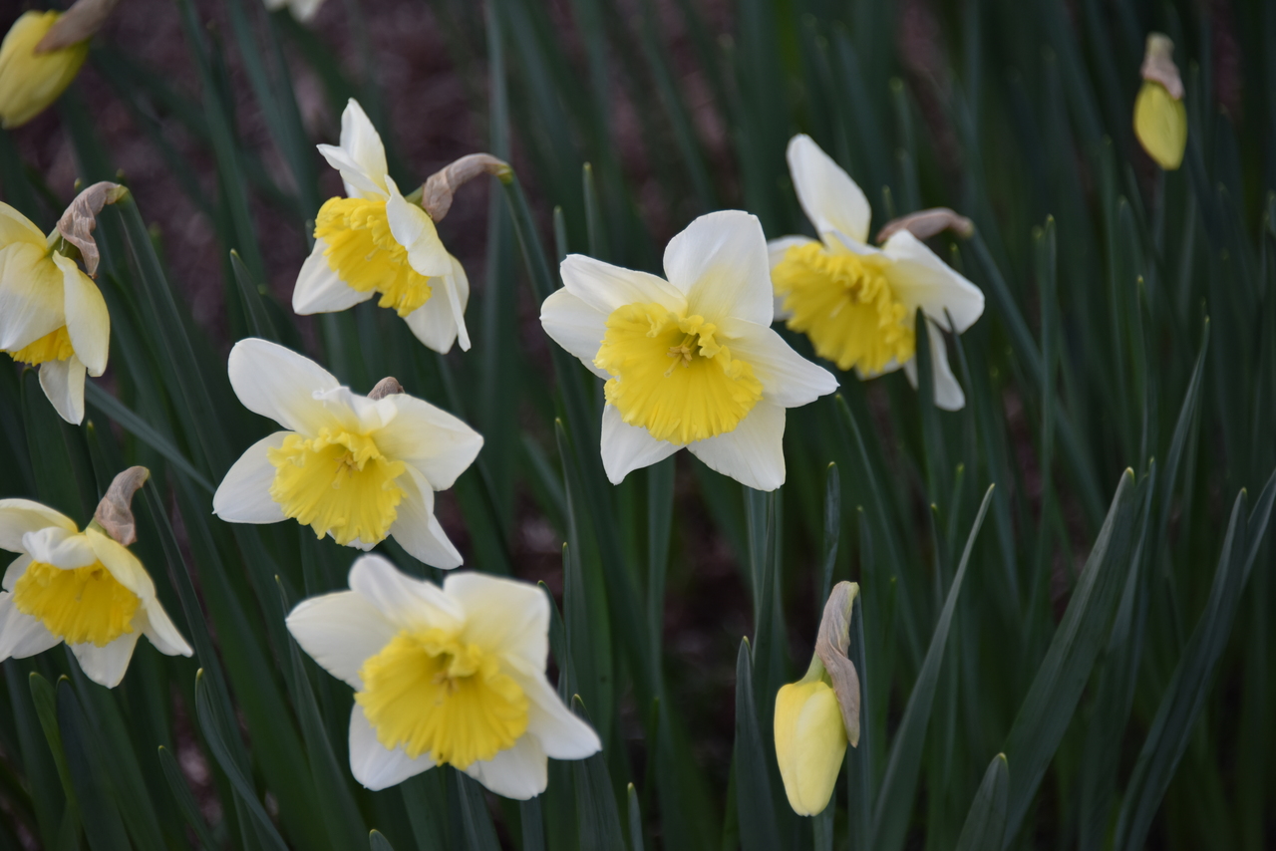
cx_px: 638
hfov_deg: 6.9
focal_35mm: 300
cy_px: 426
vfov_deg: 4.6
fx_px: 10635
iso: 560
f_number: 5.6
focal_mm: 300
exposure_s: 1/640
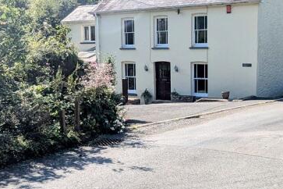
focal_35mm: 47
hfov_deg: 41.2
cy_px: 114
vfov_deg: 28.6
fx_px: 369
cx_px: 196
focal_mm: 2.35
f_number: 2.2
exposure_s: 1/3717
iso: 49
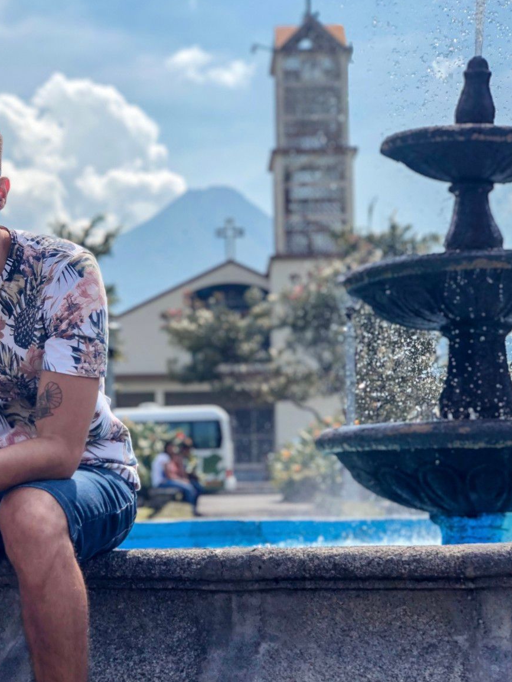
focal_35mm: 72
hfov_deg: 20.4
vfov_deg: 27.0
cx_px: 169
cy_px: 421
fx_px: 1420
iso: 16
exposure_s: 1/1150
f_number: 2.4
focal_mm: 6
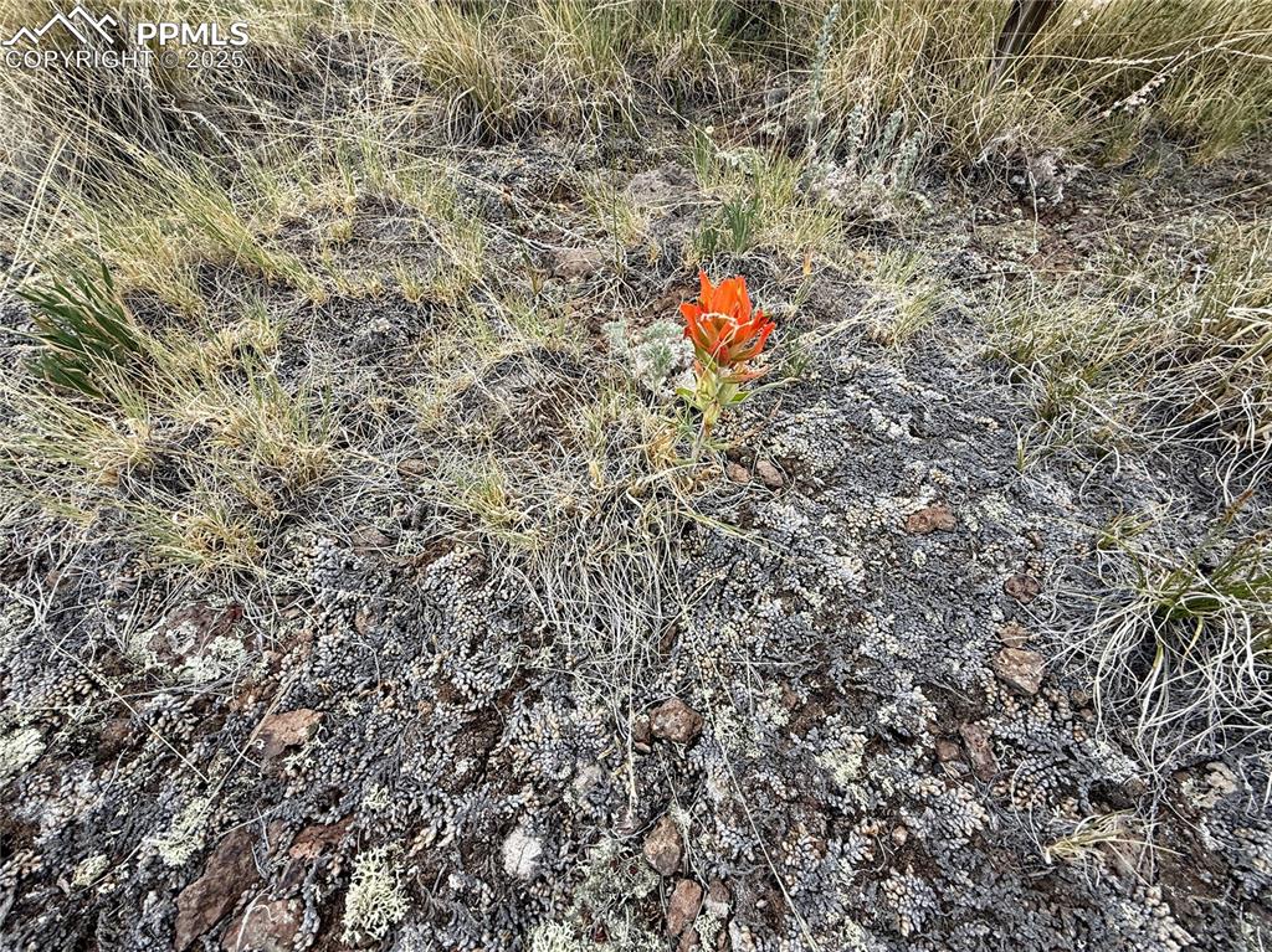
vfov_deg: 85.6
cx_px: 636
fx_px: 514
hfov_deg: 102.1
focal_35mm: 14
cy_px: 476
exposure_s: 1/368
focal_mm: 2.22
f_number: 2.2
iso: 50
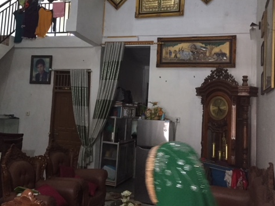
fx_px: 310
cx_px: 117
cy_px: 82
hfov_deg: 47.7
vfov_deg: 36.7
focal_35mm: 39
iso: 250
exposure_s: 1/17
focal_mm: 4.15
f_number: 2.2
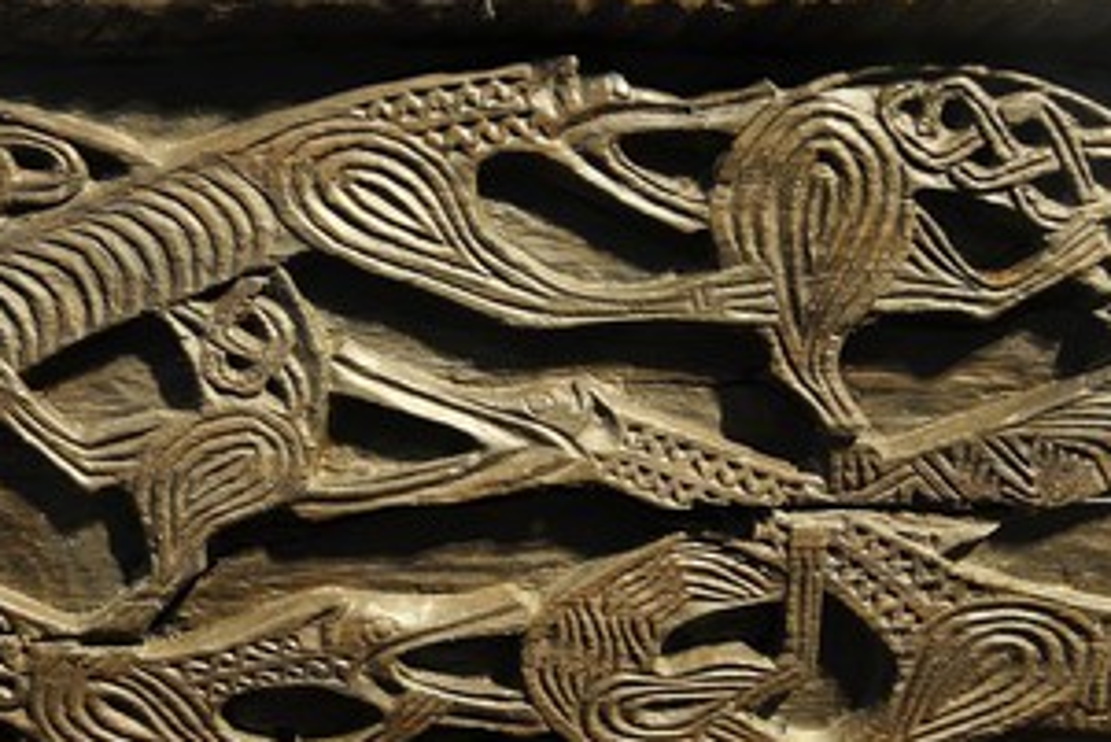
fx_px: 1636
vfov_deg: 25.4
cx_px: 506
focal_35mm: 53
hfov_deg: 37.5
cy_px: 513
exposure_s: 10
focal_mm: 38
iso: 200
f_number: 14
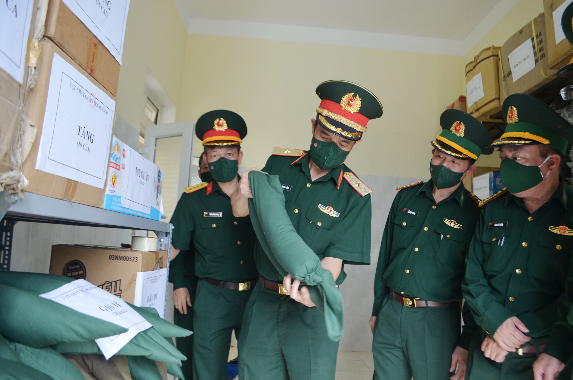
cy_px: 190
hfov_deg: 67.5
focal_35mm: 27
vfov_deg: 47.7
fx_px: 429
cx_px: 286
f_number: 4.5
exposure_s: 1/80
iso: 400
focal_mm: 18
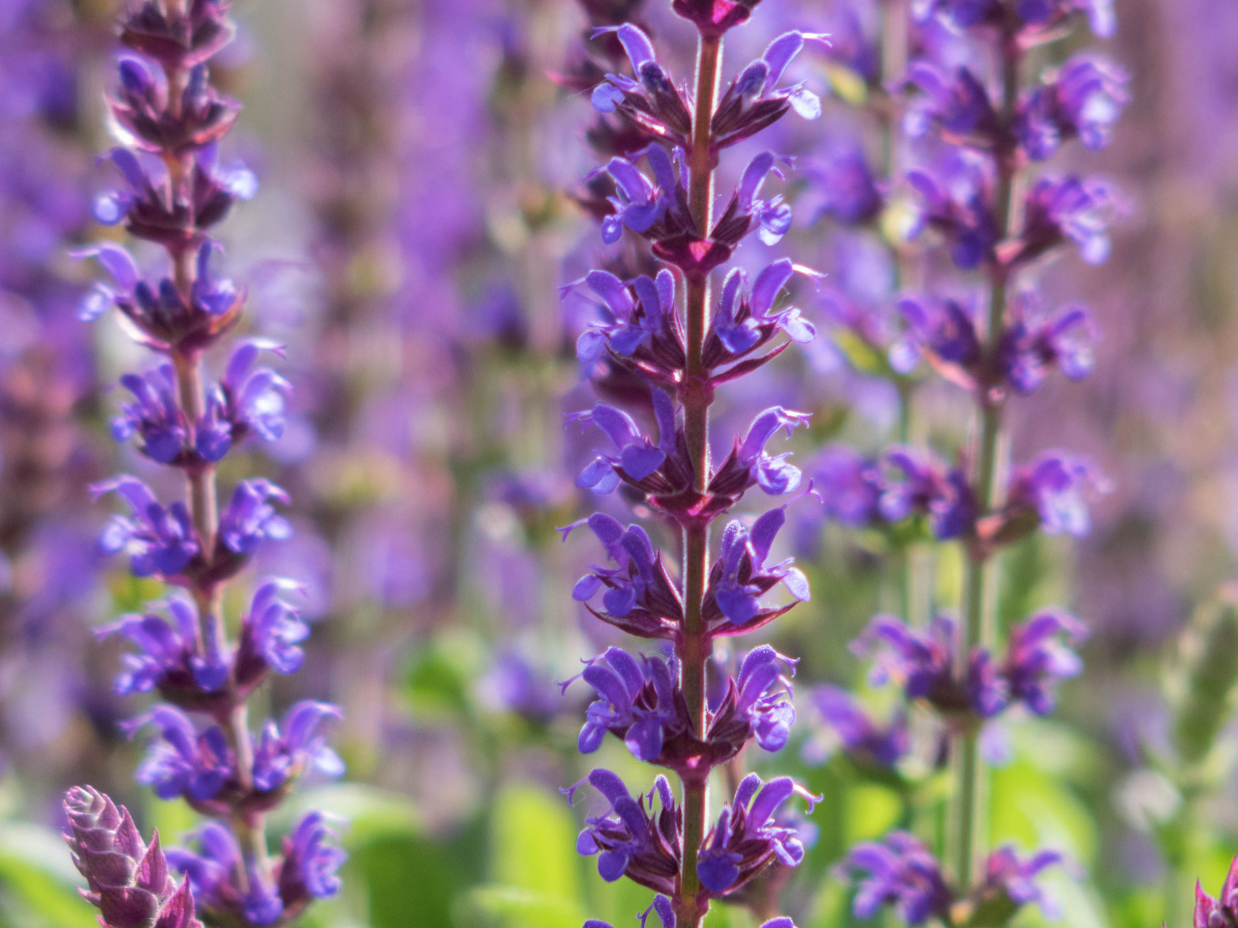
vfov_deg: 4.3
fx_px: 12374
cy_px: 523
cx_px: 692
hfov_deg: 5.7
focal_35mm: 346
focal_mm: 56.7
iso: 100
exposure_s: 1/640
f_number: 3.2
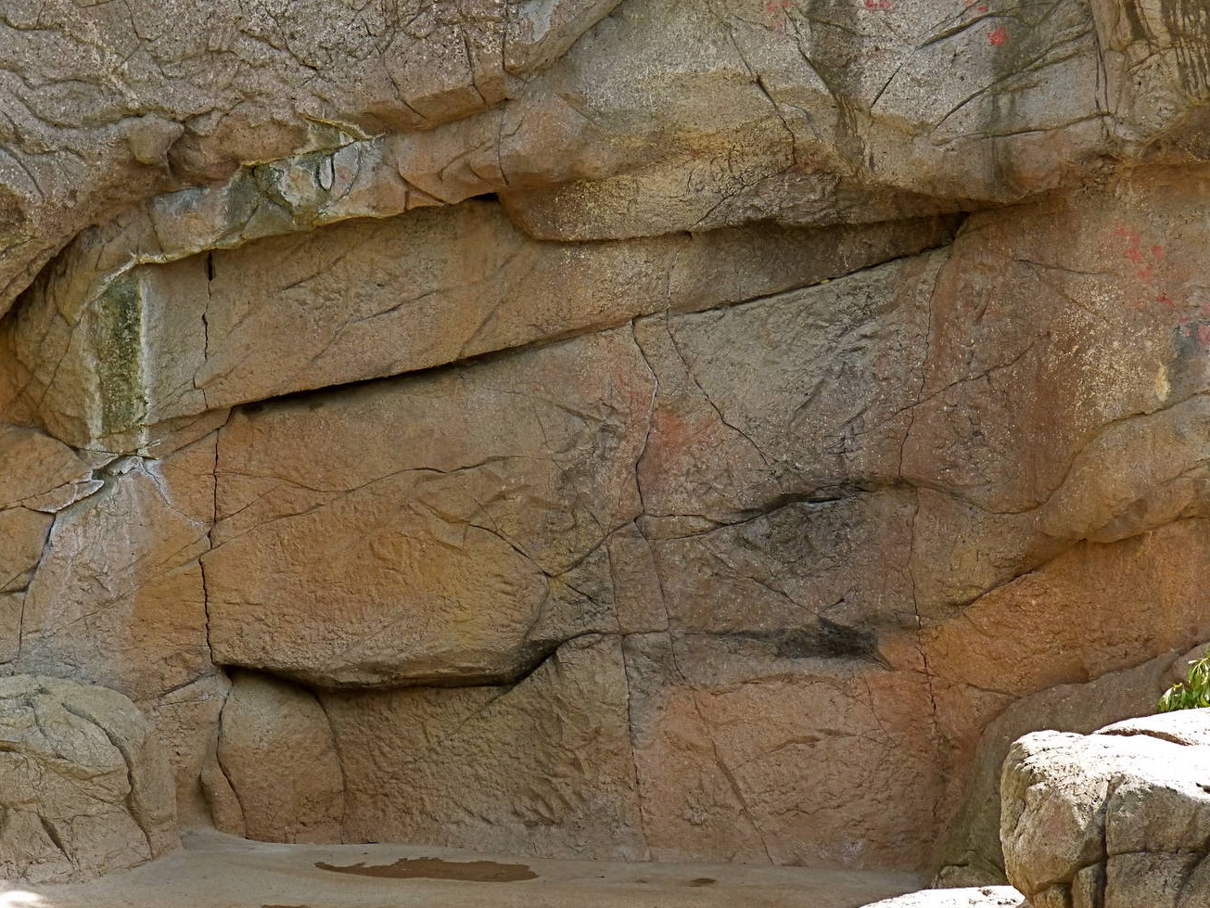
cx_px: 530
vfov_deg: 13.0
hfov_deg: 17.3
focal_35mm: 114
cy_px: 536
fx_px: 3985
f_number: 4.6
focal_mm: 15.56
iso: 160
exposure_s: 1/125
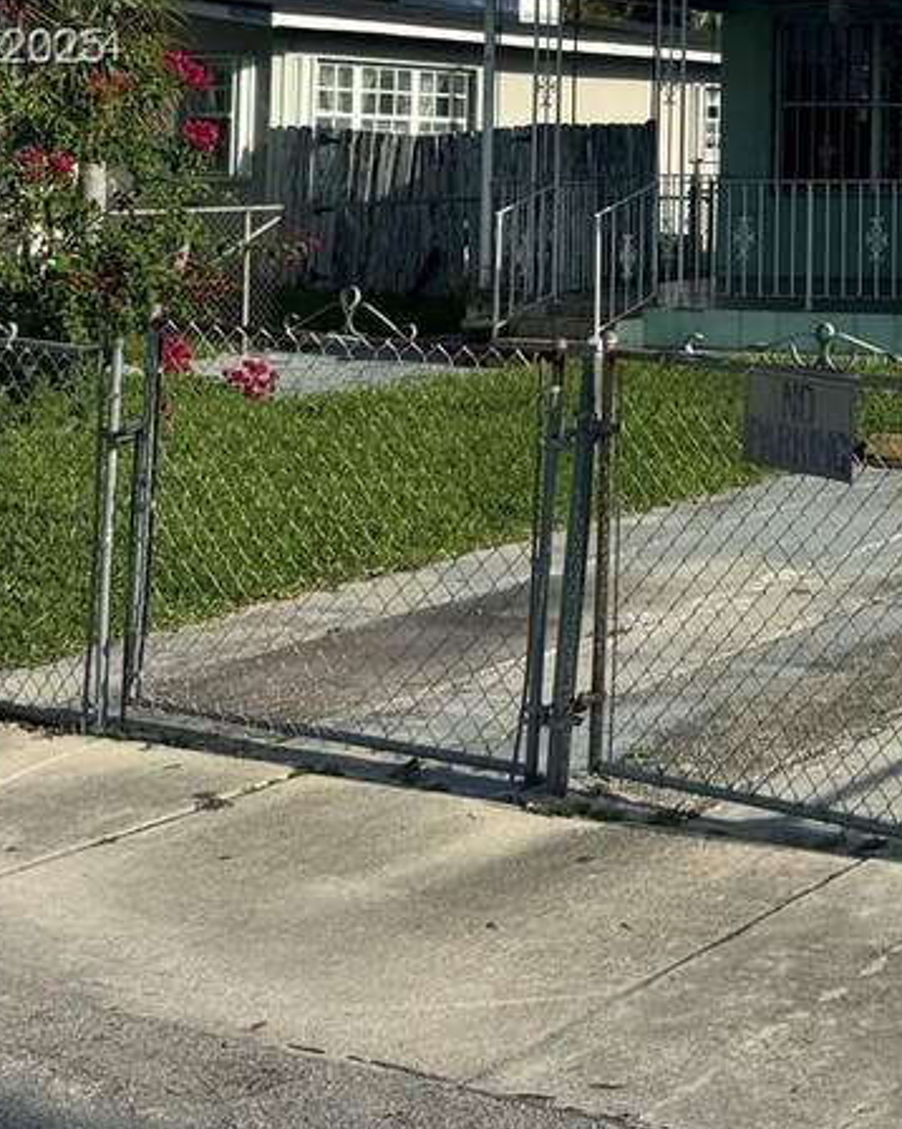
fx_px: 2237
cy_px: 50
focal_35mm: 67
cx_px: 1091
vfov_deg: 27.0
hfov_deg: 21.2
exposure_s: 1/5814
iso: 80
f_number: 1.78
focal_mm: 6.76
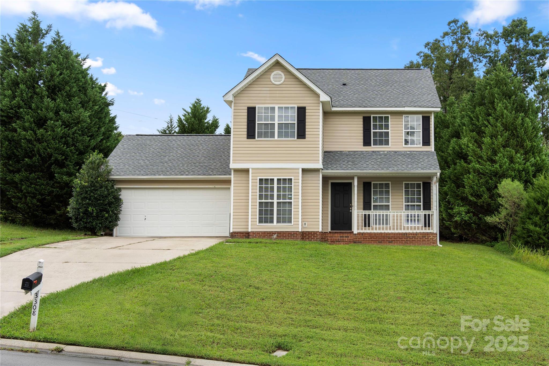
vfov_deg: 34.2
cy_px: 183
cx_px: 274
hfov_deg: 49.6
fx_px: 595
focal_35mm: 39
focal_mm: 39
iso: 100
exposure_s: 1/100
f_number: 7.1
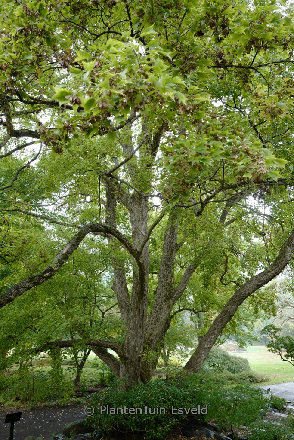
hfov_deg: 46.4
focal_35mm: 28
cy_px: 220
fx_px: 343
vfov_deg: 65.5
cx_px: 147
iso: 1250
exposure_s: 1/60
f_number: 6.3
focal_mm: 28
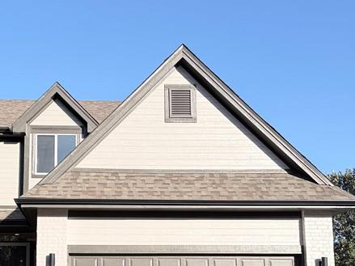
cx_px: 91
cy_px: 209
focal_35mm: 56
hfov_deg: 33.7
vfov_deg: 25.7
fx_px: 574
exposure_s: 1/2801
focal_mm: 6.76
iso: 100
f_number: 1.78
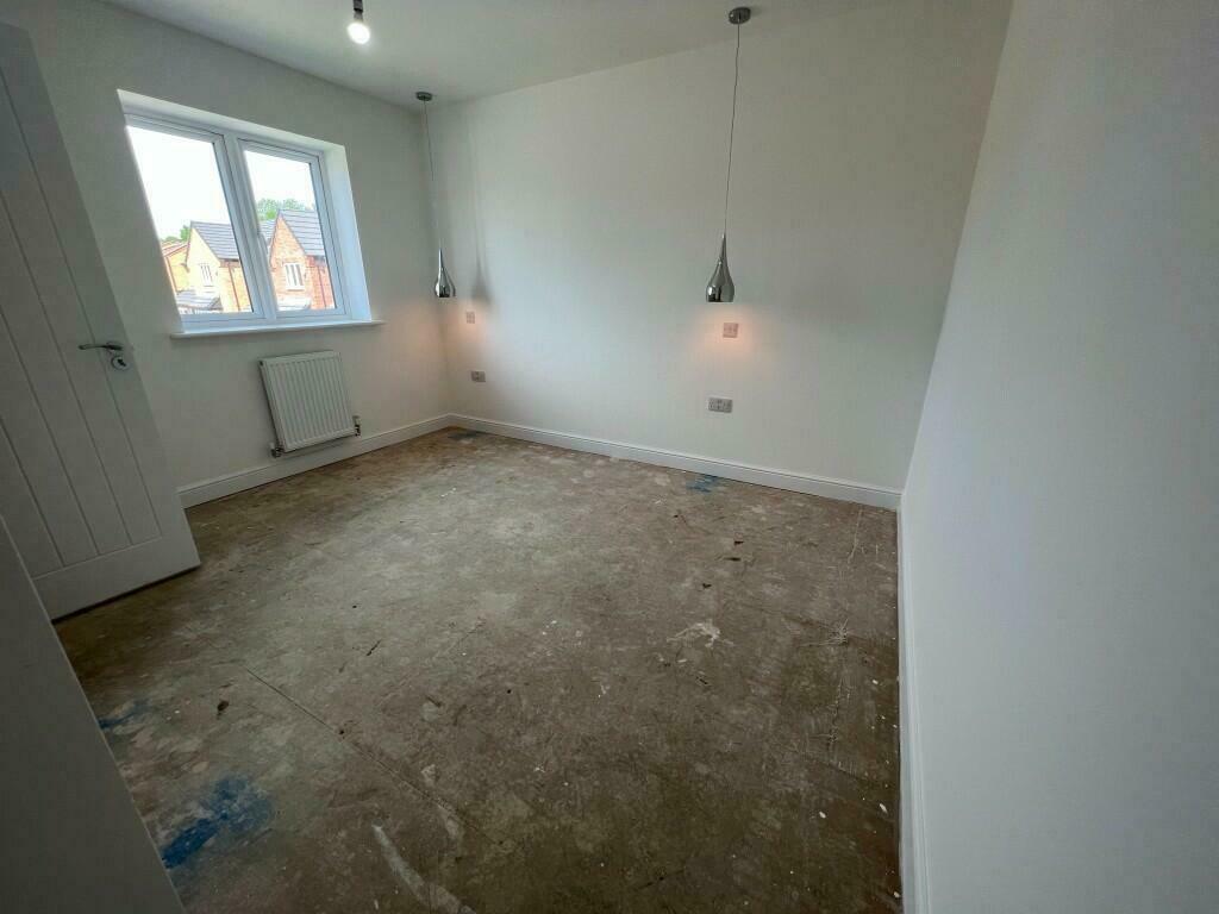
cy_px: 457
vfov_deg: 89.9
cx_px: 610
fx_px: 458
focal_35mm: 13
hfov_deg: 106.2
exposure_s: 1/99
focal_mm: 1.57
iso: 32
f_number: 1.8
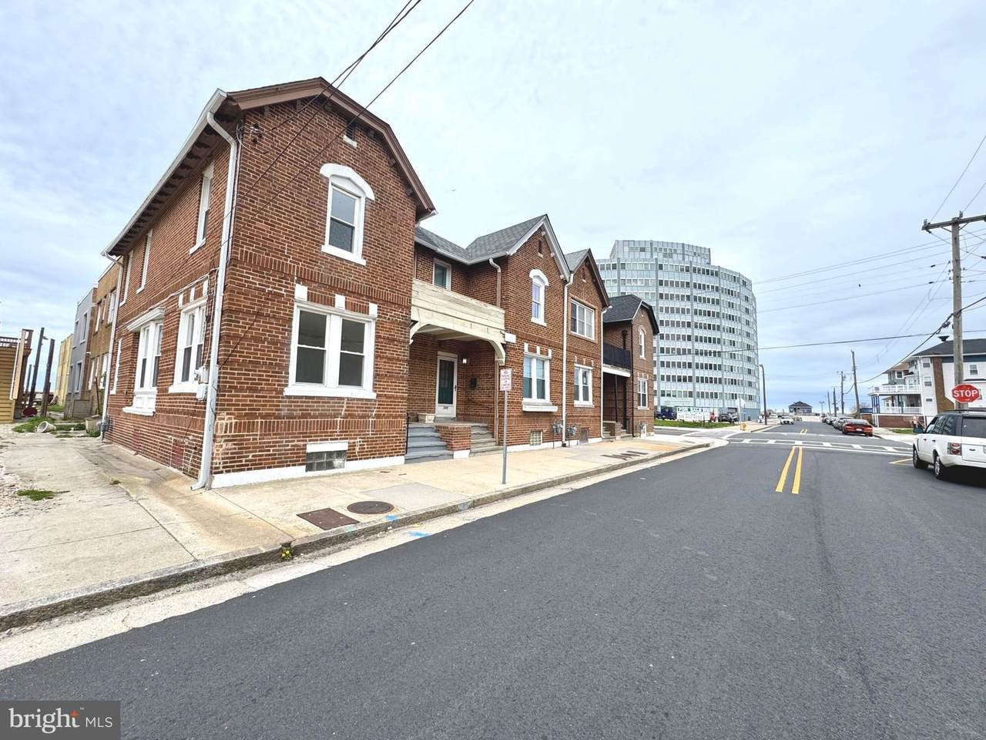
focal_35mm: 14
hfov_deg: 102.1
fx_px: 399
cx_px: 493
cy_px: 370
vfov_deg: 85.7
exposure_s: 1/858
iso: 50
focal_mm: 2.22
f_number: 2.2
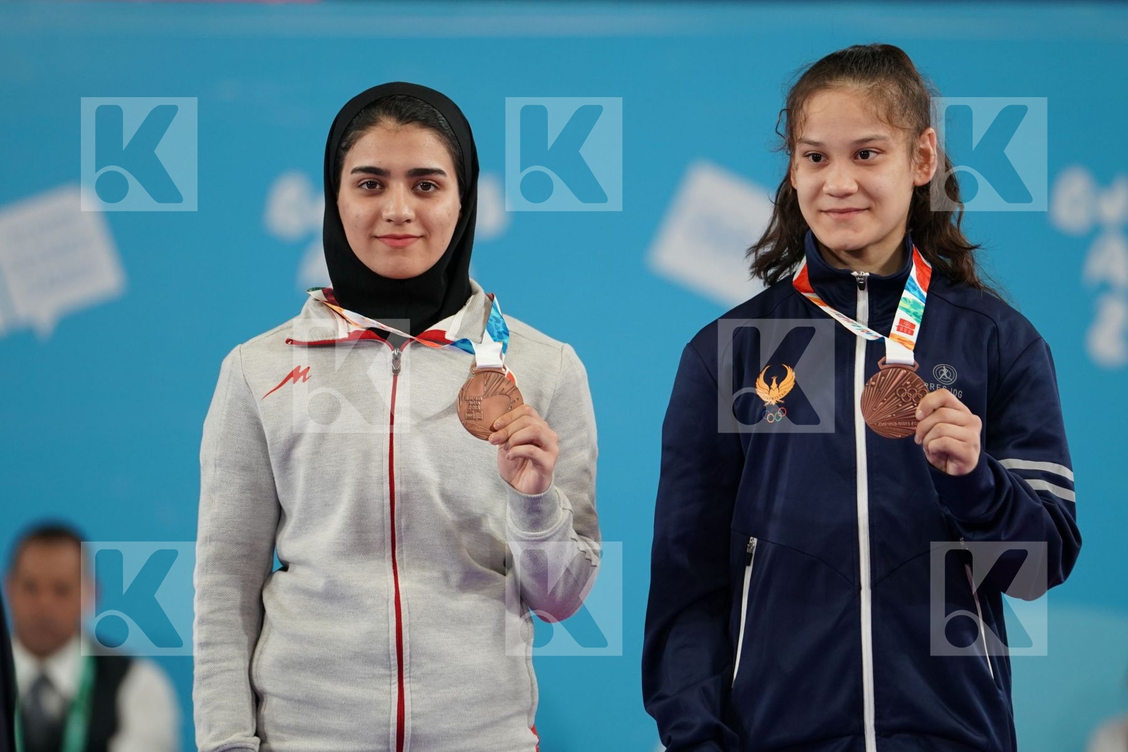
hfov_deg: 6.9
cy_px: 376
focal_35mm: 300
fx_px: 9399
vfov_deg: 4.6
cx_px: 564
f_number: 2.8
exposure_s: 1/500
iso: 1000
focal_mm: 200
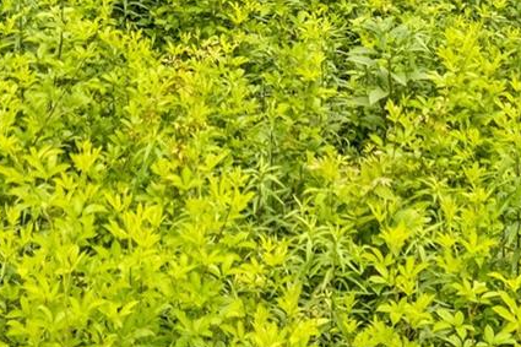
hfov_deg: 19.3
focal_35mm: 106
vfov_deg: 11.1
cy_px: -460
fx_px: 1533
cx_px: 239
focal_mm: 8.38
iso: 100
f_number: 2.8
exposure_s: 1/640
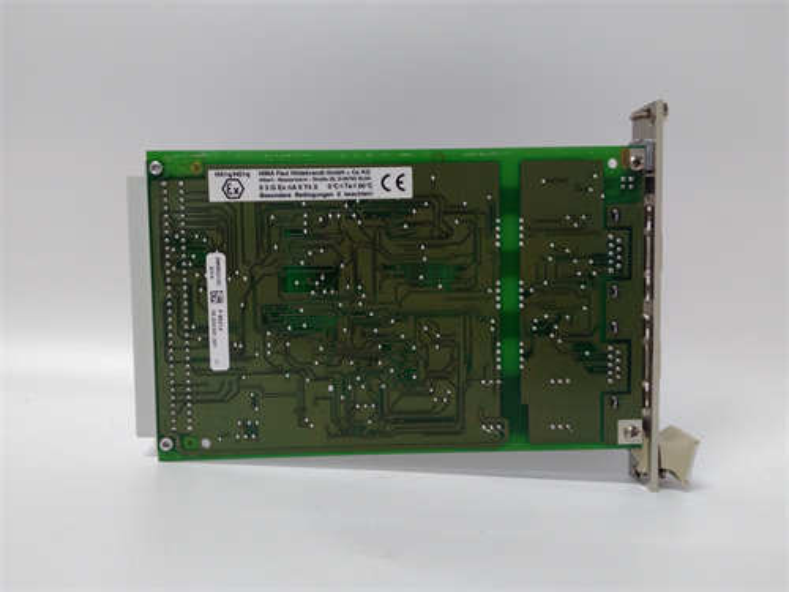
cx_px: 394
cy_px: 296
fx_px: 615
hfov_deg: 65.3
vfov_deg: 51.4
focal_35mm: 27
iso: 269
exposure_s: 1/33
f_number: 2
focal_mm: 3.79
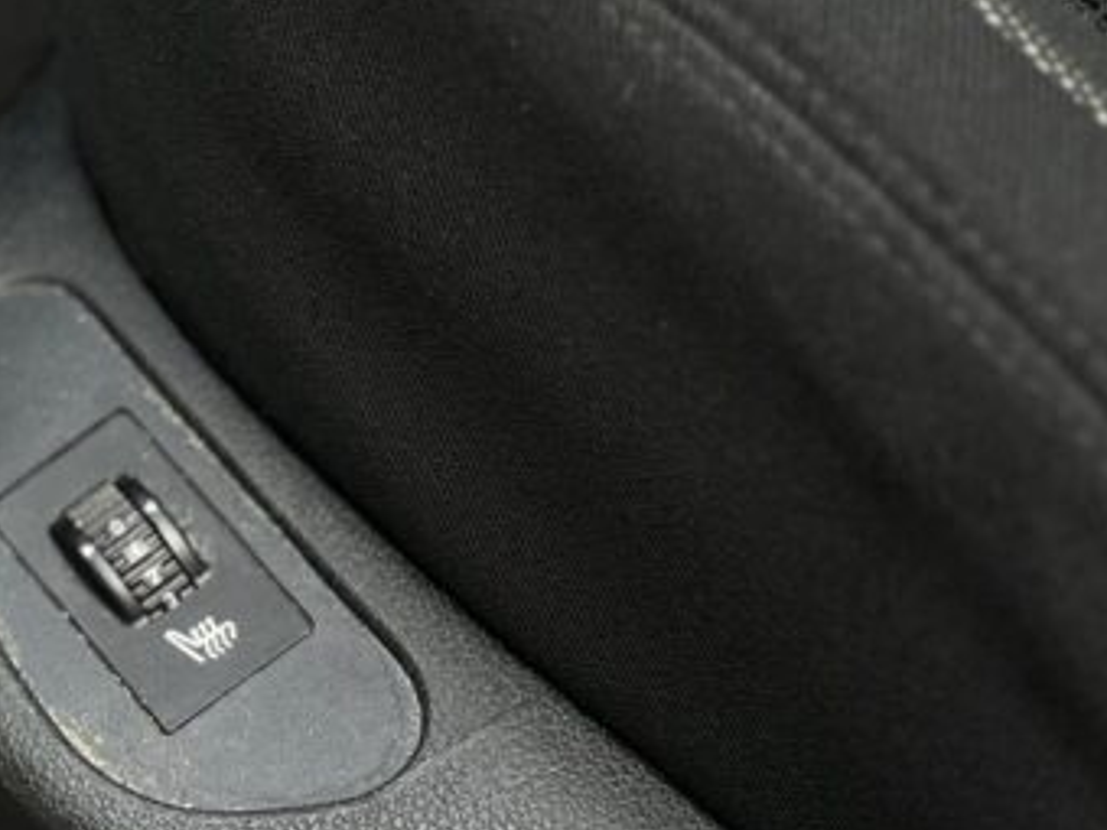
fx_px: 5788
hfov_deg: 10.9
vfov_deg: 8.2
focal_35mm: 181
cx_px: 199
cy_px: 387
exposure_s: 1/121
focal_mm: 9
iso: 80
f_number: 2.8
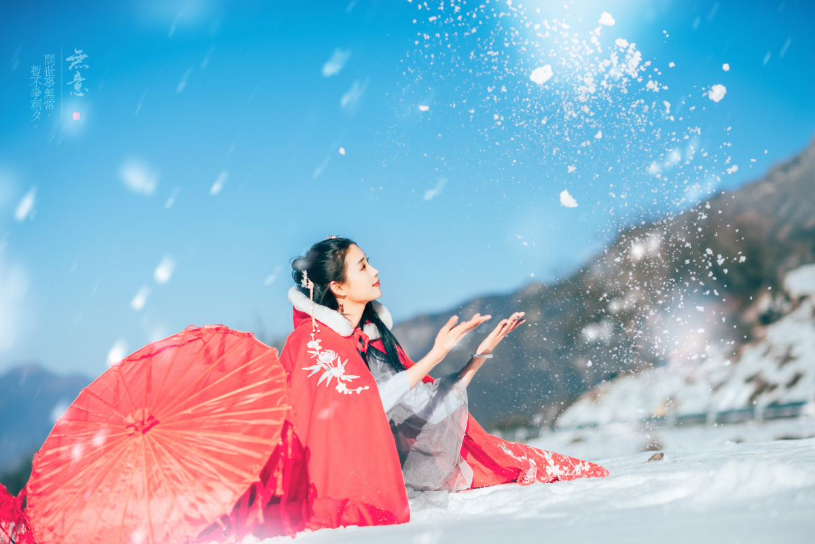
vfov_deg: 16.1
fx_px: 1925
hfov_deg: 23.9
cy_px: 272
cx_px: 408
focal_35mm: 85
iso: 80
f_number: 2.2
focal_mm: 85
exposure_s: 1/4000
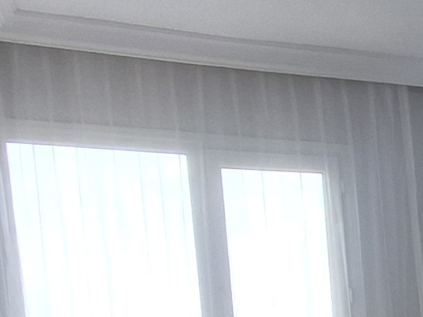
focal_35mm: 82
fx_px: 1002
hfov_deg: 19.4
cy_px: 477
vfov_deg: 16.4
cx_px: 708
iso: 40
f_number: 2.2
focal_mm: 1.64
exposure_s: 1/60
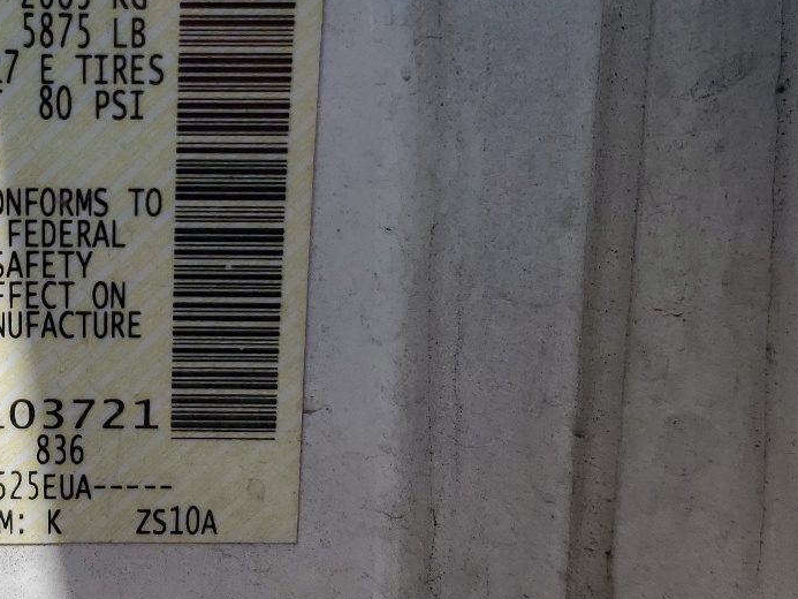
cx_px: 94
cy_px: 160
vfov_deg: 24.2
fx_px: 1383
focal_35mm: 60
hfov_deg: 30.9
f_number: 1.5
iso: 50
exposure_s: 1/3333
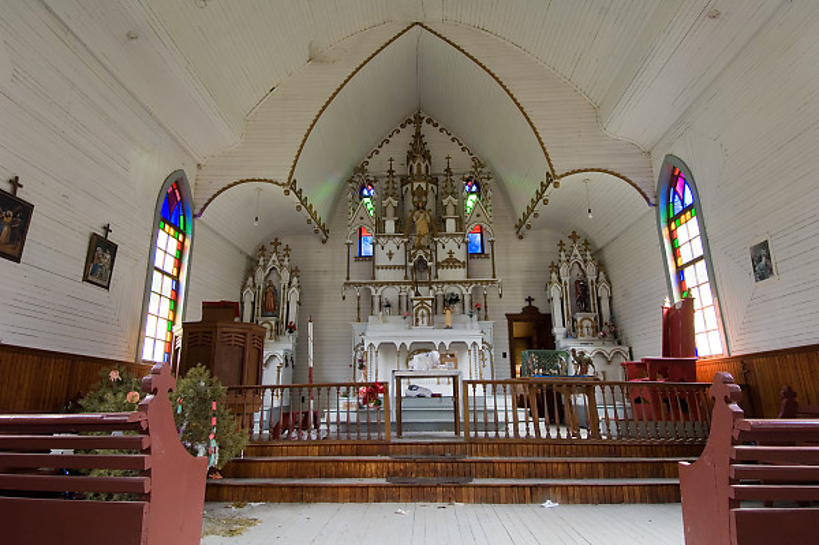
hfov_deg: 81.3
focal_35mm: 21
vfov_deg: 59.4
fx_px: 477
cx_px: 410
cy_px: 272
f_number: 8
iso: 100
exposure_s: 1/3
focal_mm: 14
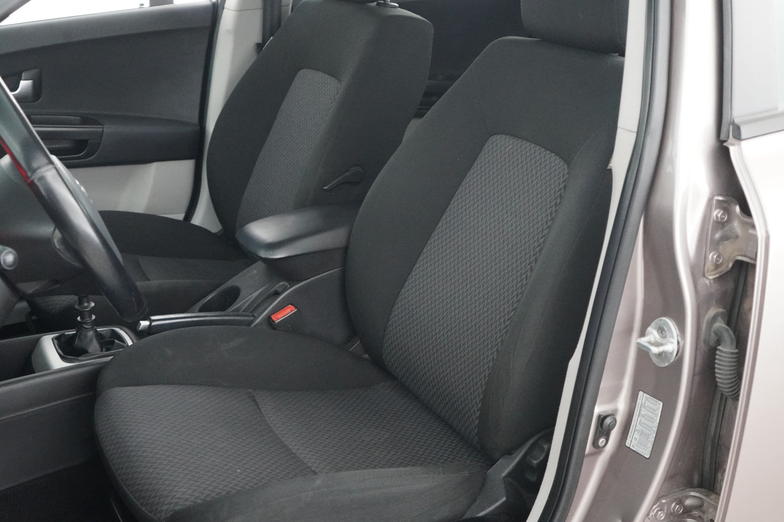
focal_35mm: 44
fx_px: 947
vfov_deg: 30.9
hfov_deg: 45.0
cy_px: 261
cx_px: 392
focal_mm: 29
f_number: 3.5
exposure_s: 1/20
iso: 6400
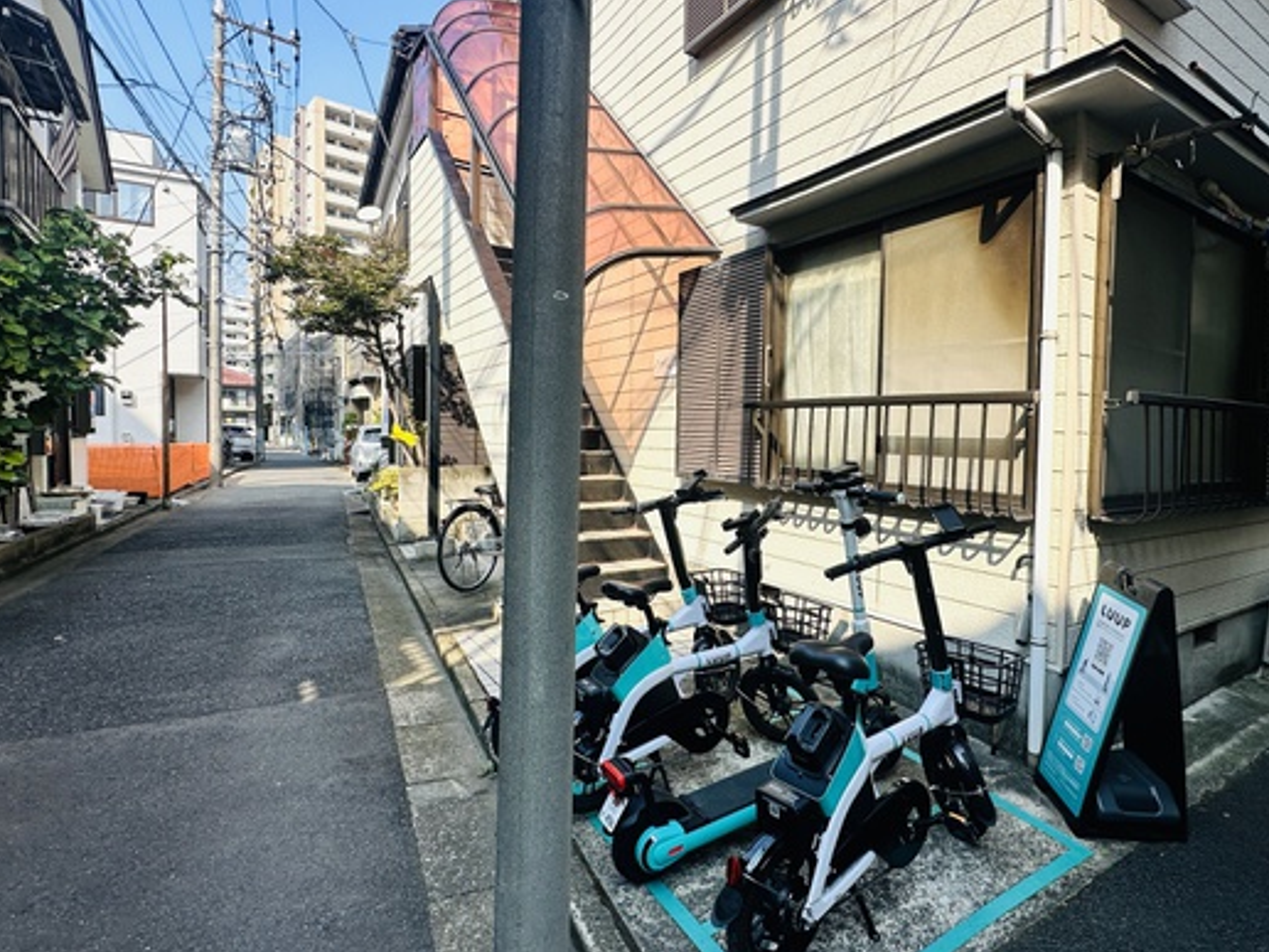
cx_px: 728
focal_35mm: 19
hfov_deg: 84.1
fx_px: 697
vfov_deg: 68.7
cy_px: 464
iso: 40
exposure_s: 1/932
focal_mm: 2.22
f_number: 2.2
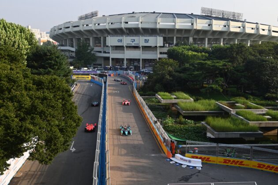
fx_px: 324
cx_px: 139
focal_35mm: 42
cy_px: 92
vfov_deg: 31.9
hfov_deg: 46.4
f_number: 6.3
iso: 400
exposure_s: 1/800
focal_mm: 42
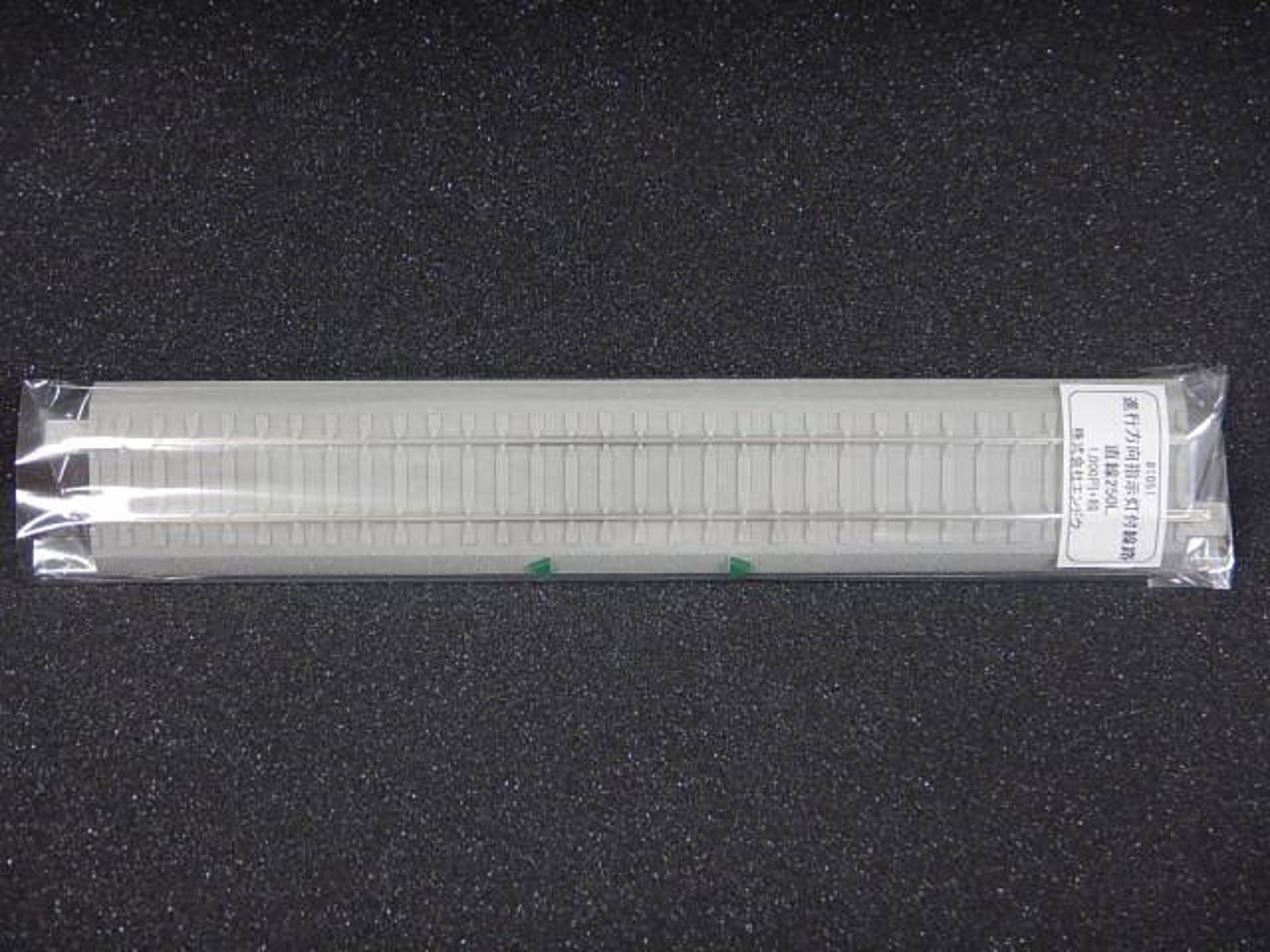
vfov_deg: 28.0
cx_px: 635
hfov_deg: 36.8
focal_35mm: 52
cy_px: 476
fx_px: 1908
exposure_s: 1/30
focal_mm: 9.2
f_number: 4.3
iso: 400
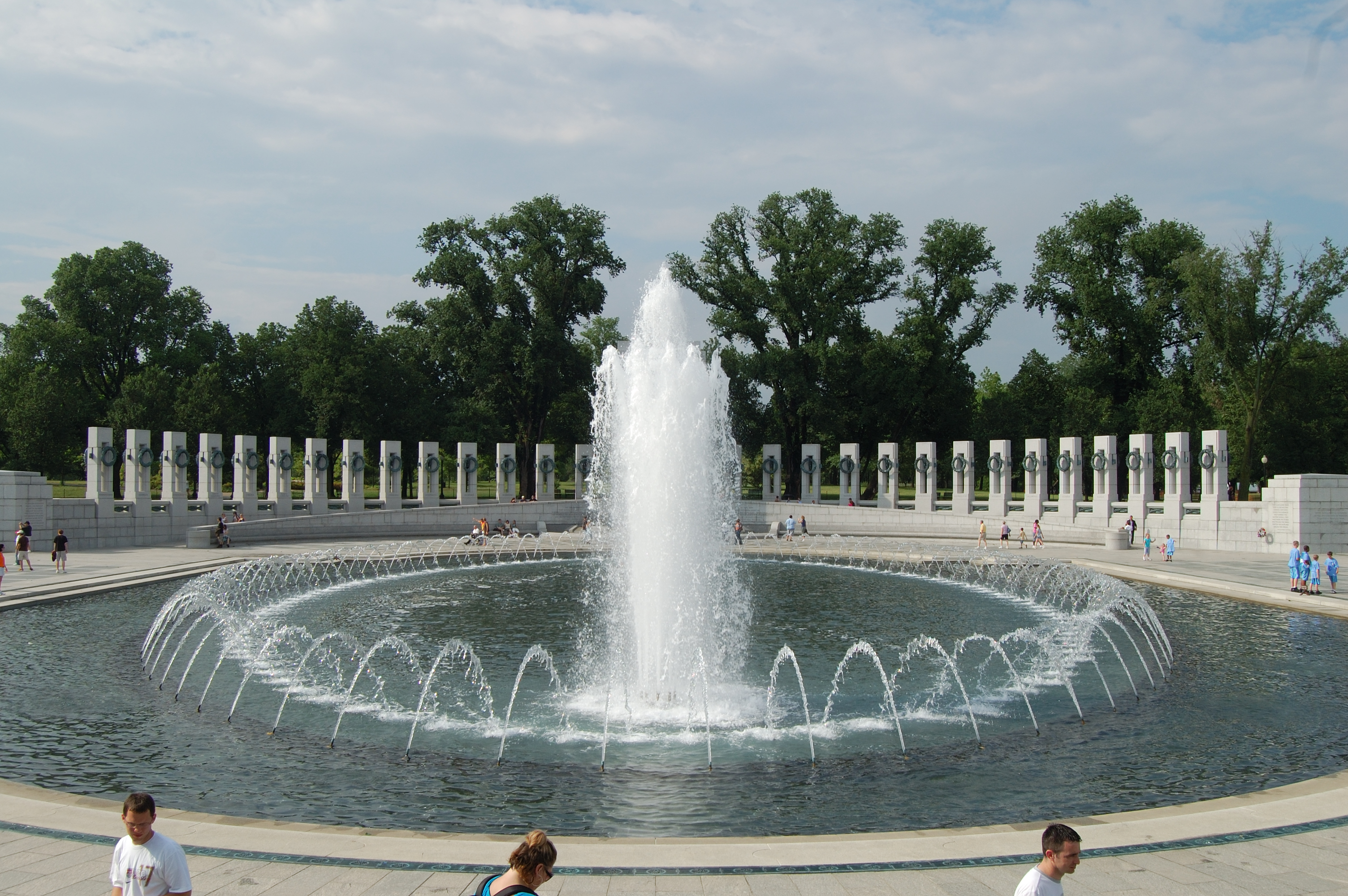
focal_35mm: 36
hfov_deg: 53.2
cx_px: 674
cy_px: 448
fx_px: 1347
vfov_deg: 36.8
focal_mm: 24
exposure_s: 1/400
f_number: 10
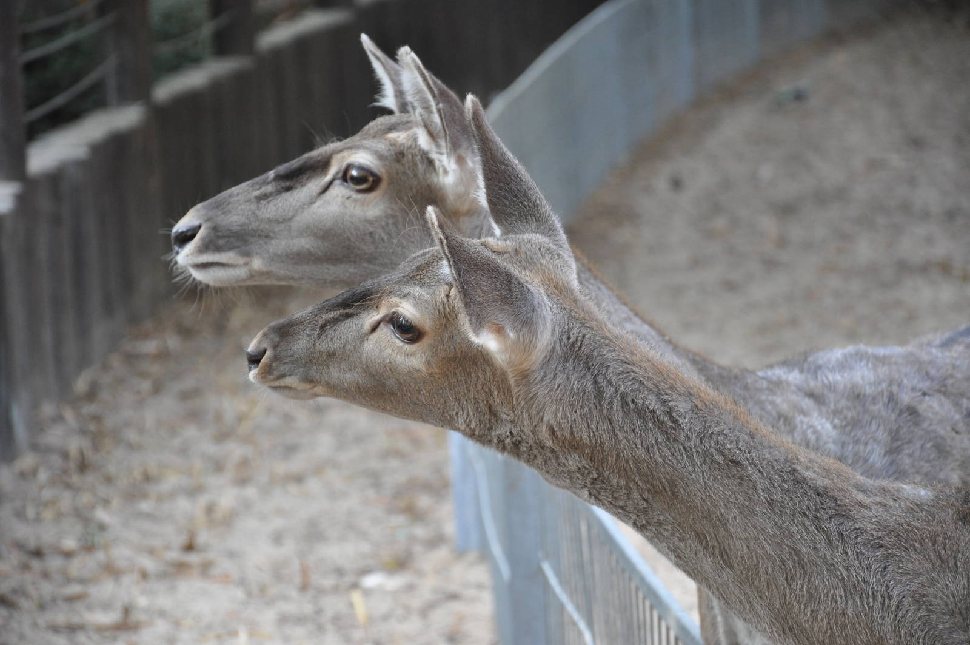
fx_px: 4239
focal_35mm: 158
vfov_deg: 8.7
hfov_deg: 13.1
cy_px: 322
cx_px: 485
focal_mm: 105
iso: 800
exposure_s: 1/160
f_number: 5.6
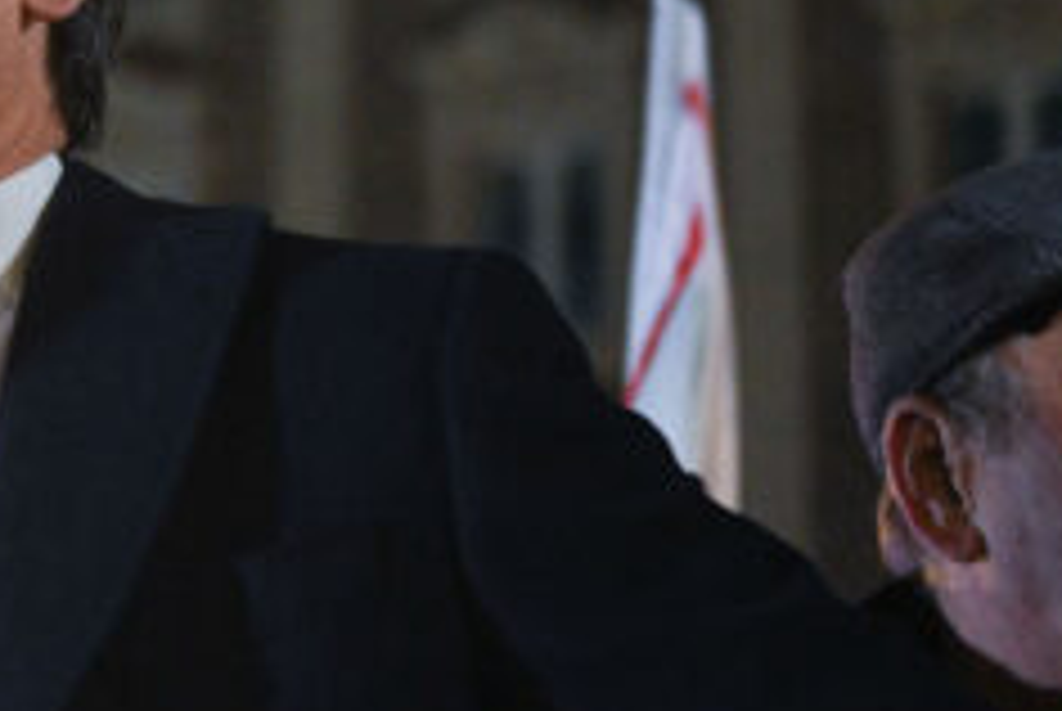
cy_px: 94
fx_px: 5376
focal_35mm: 182
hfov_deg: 11.1
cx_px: -202
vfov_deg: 7.5
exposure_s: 1/200
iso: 5000
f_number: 2.8
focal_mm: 56
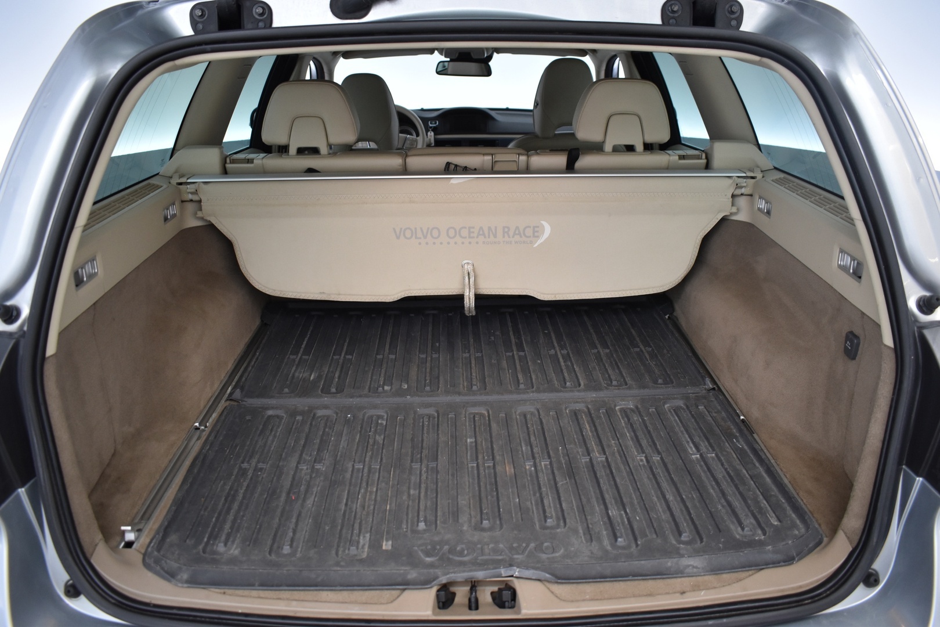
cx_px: 470
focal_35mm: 27
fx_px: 705
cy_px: 314
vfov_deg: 47.9
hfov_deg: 67.4
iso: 900
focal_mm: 18
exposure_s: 1/30
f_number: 3.5
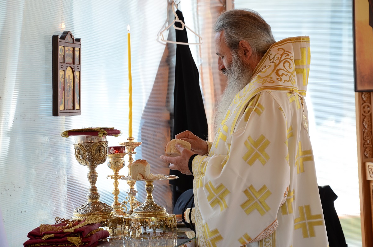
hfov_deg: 18.2
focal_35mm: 112
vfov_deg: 12.1
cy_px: 124
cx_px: 186
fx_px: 1163
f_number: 6.3
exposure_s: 1/60
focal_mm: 75
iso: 320
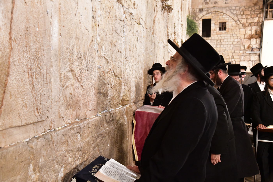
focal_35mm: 40
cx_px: 136
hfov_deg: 48.5
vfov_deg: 33.4
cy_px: 91
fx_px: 303
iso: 10000
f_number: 5.6
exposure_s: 1/100
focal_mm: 40
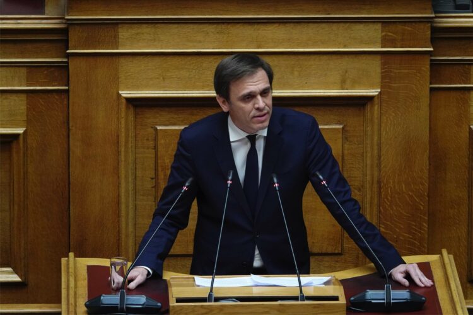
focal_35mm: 390
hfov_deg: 5.3
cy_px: 158
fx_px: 5124
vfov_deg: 3.5
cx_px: 236
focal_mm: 143.15
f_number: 4
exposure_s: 1/200
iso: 1600
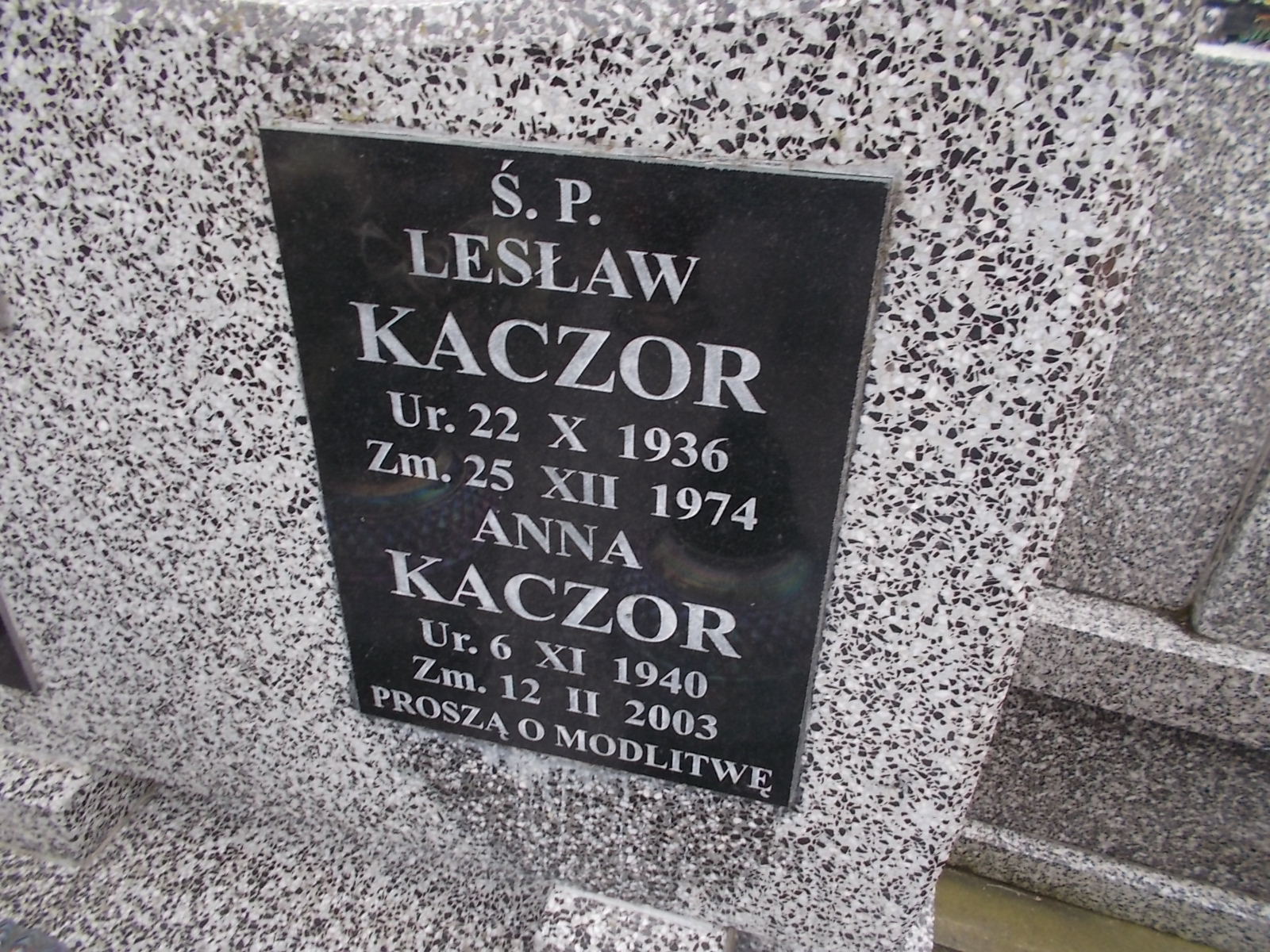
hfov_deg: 67.3
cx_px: 635
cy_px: 476
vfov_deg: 53.1
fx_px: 954
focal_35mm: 26
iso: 80
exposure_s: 1/100
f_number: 3.2
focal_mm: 4.6
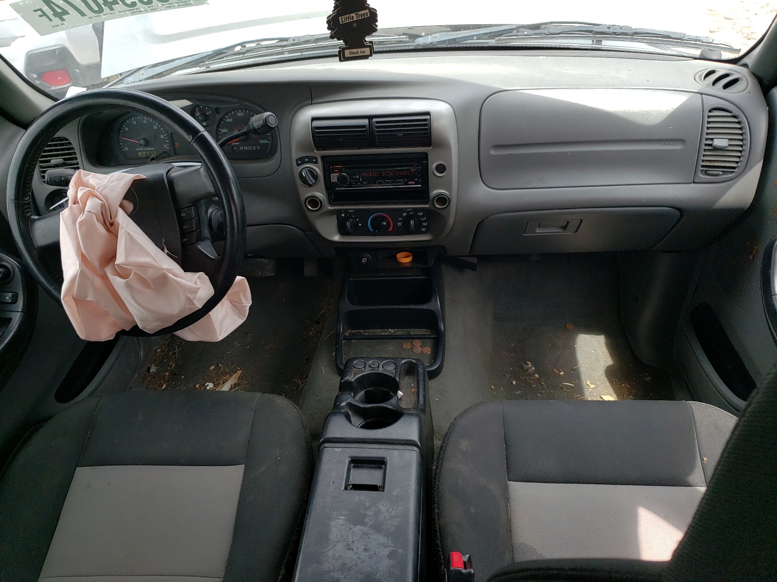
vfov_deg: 53.1
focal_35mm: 26
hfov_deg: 67.3
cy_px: 291
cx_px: 388
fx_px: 584
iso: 50
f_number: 1.5
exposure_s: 1/455
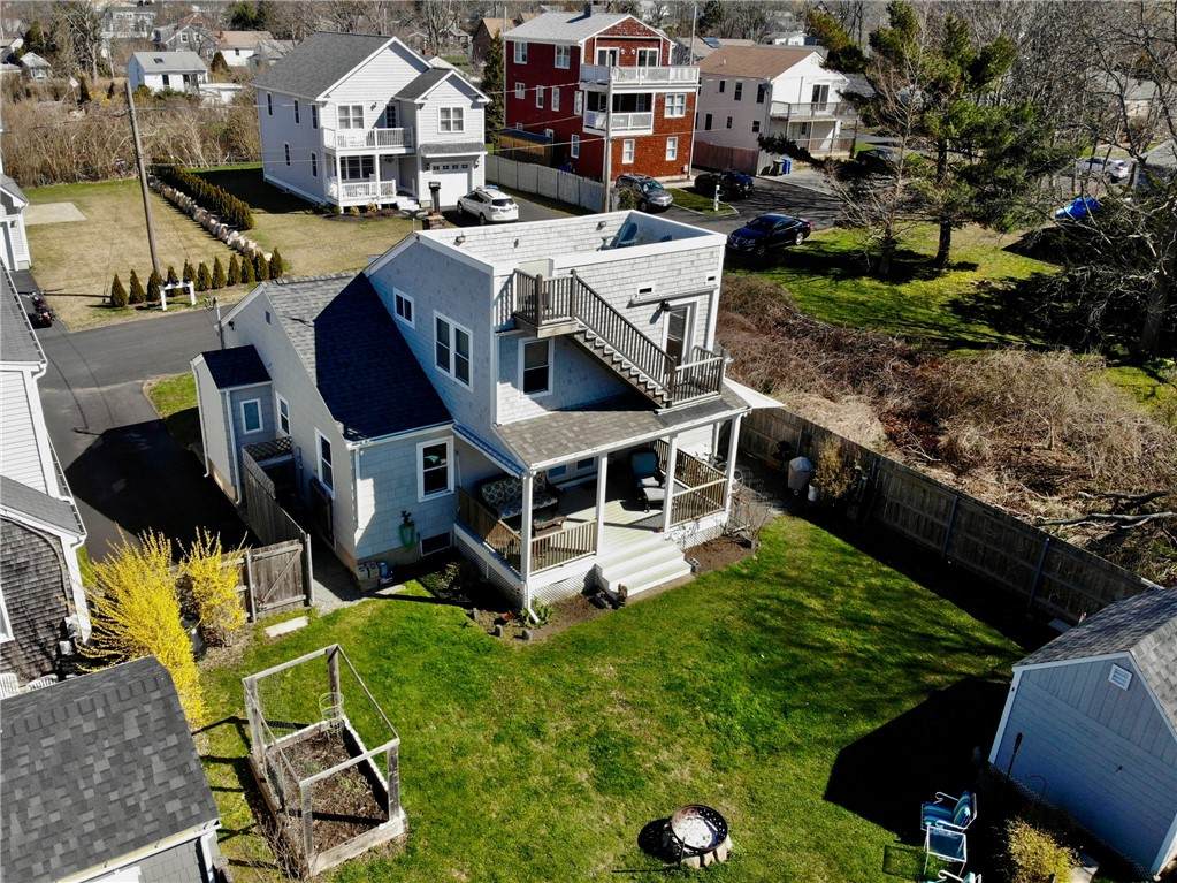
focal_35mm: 24
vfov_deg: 56.8
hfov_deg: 71.6
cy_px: 442
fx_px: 816
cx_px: 588
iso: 100
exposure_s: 1/668
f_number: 2.8
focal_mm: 4.5
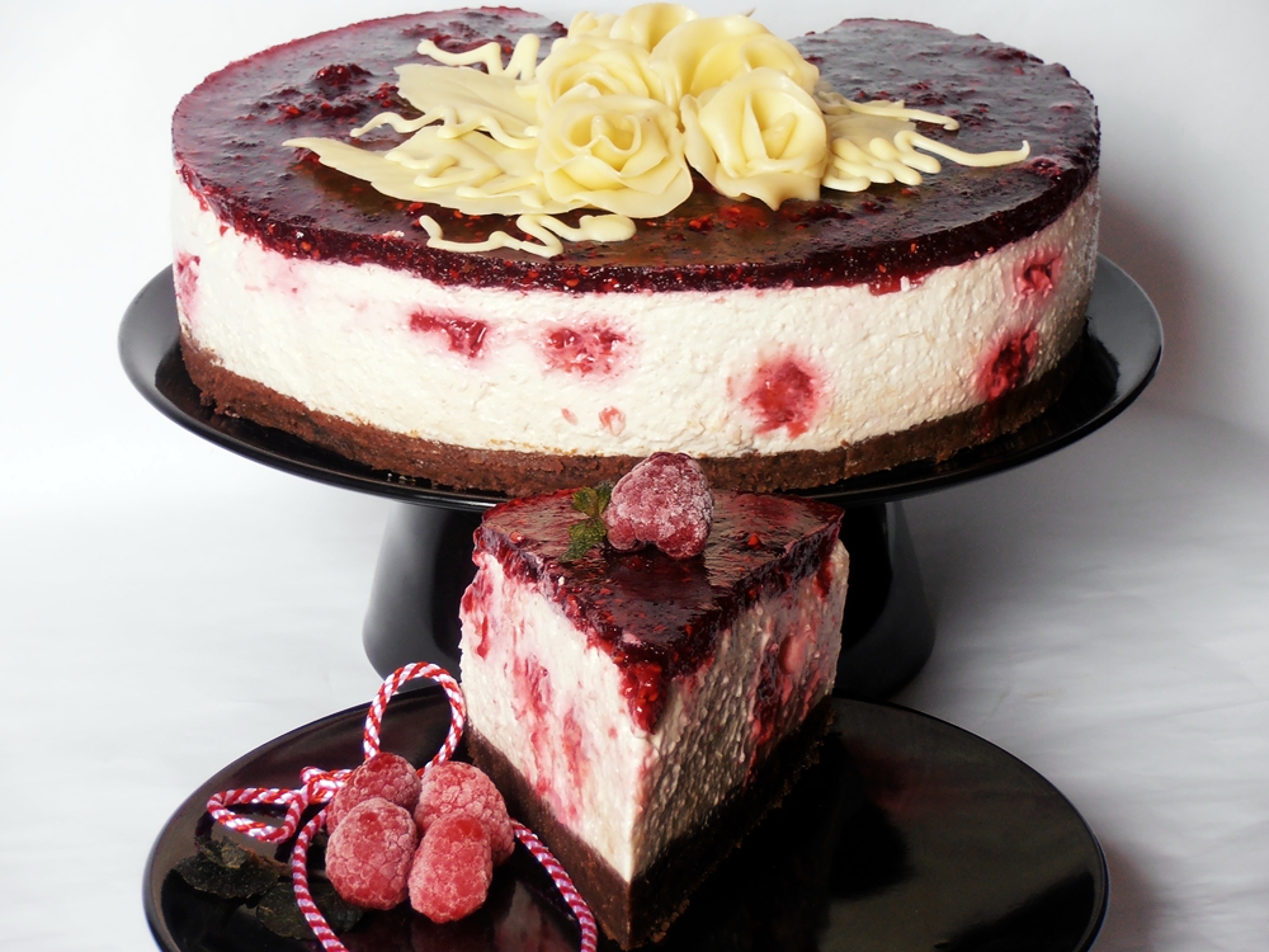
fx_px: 5059
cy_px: 476
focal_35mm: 138
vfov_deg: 10.7
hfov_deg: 14.3
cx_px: 634
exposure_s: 1/40
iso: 80
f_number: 5.8
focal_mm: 24.39
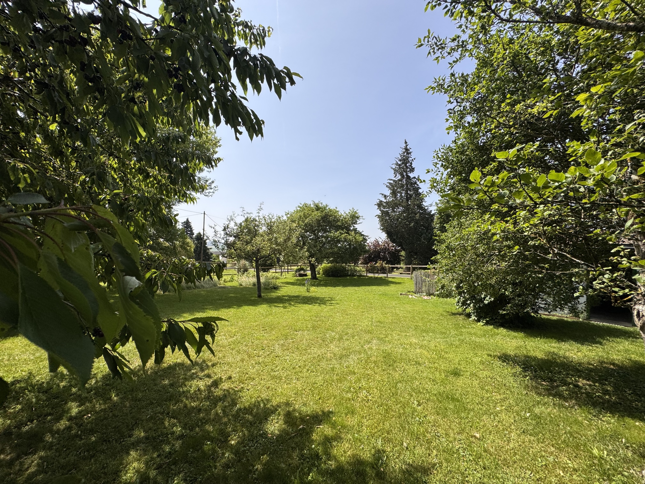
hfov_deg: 102.1
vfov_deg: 85.7
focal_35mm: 14
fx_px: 261
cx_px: 322
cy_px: 242
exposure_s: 1/2028
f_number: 2.2
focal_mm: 2.22
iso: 40
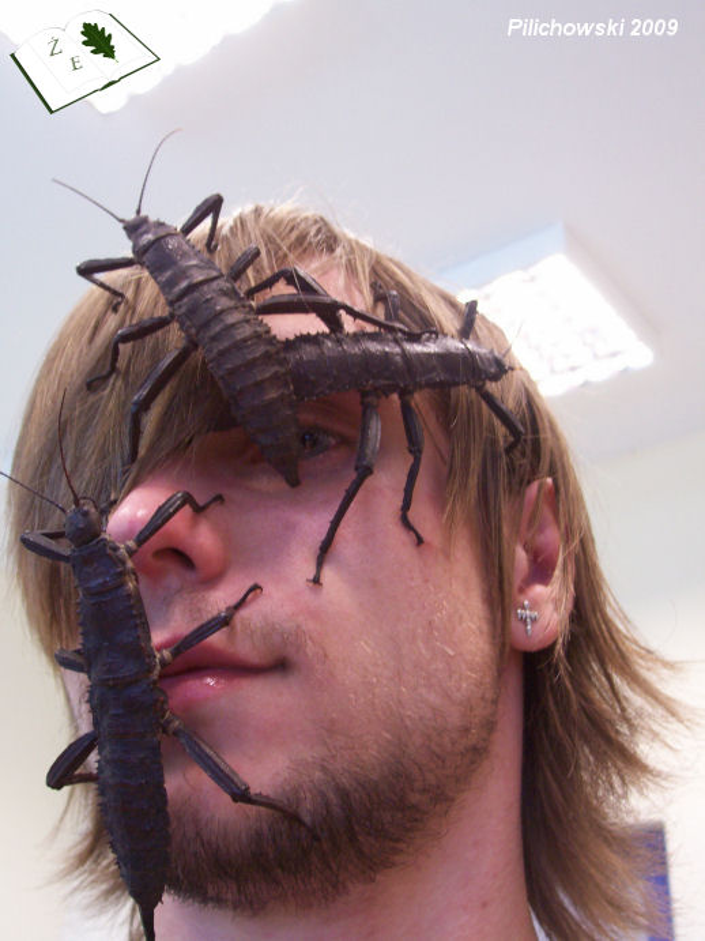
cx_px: 352
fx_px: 1141
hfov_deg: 34.3
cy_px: 470
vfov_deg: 44.8
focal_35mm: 42
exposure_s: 1/29.7
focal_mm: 7
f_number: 2.9
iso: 160
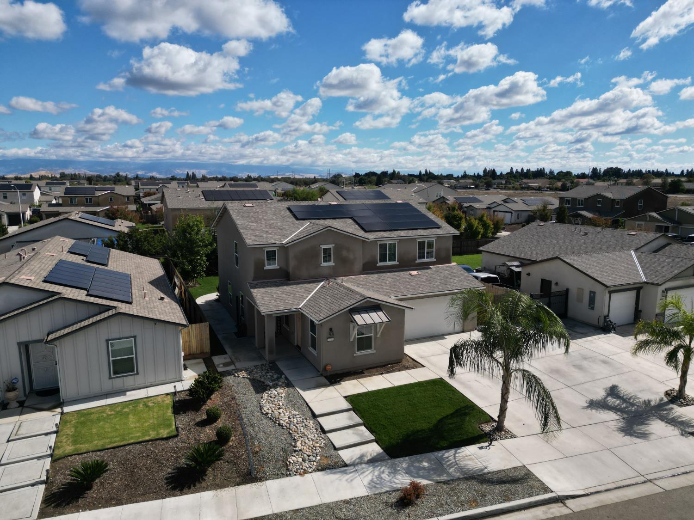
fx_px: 481
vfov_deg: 56.8
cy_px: 260
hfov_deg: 71.6
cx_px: 347
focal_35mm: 24
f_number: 1.7
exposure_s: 1/180
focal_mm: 6.72
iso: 120
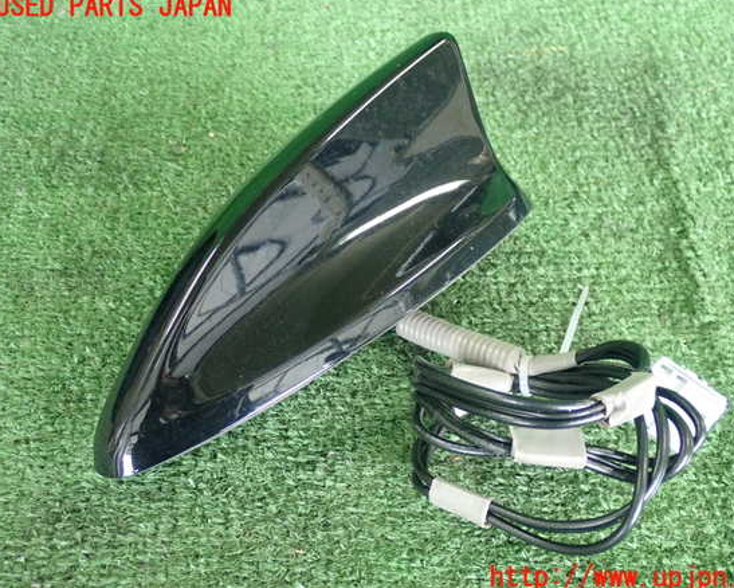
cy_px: 293
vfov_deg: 32.8
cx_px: 390
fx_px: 1000
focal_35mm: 46
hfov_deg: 40.3
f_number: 2.9
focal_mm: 7.86
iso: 800
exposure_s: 1/40
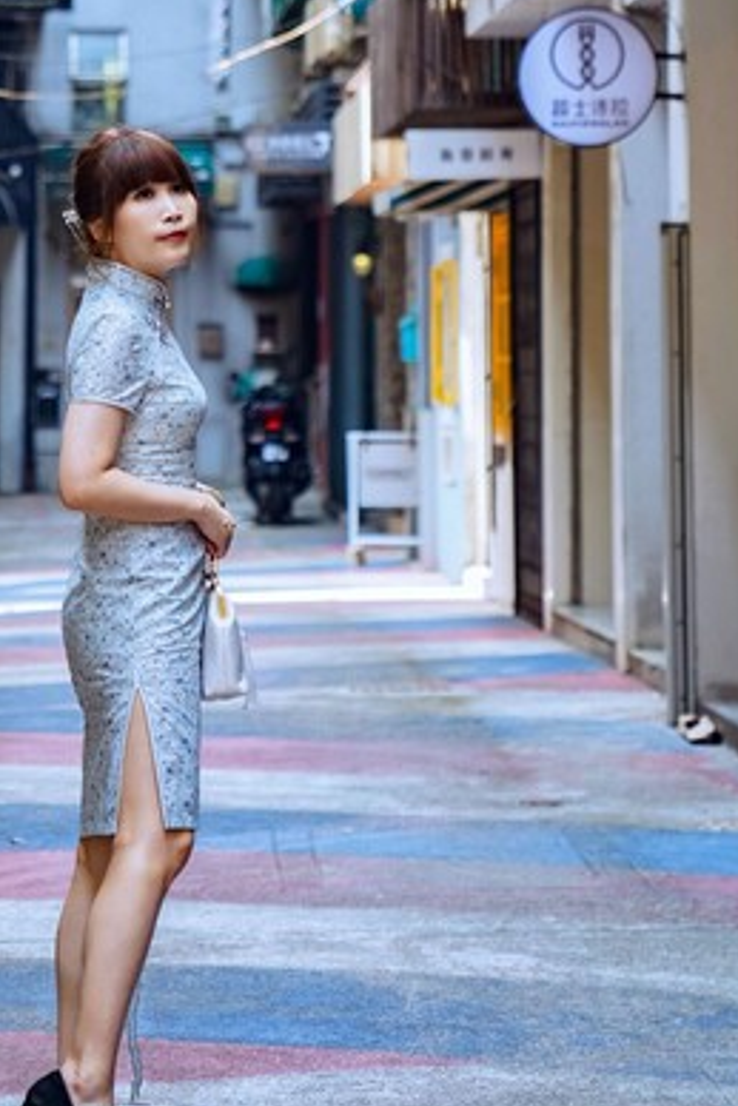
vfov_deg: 13.4
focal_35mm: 151
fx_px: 4639
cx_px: 160
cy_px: 11
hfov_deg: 9.1
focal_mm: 69
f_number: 2.8
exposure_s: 1/80
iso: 125
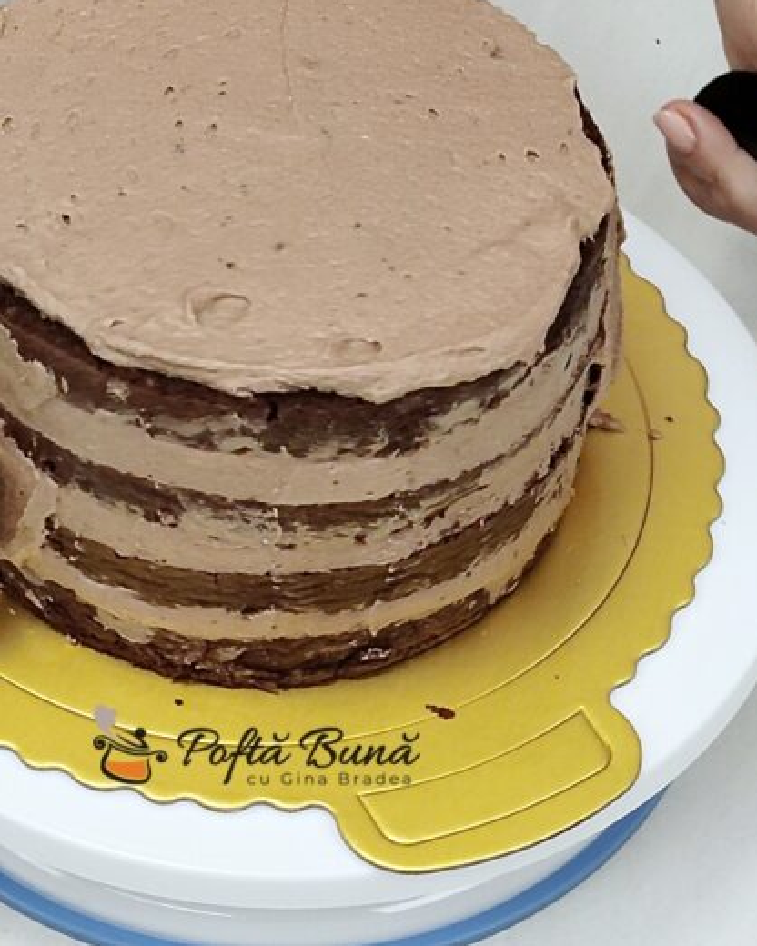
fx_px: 3865
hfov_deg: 11.2
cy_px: 470
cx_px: 286
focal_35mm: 138
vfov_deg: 14.0
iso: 378
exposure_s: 1/60
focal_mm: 5.25
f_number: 1.75
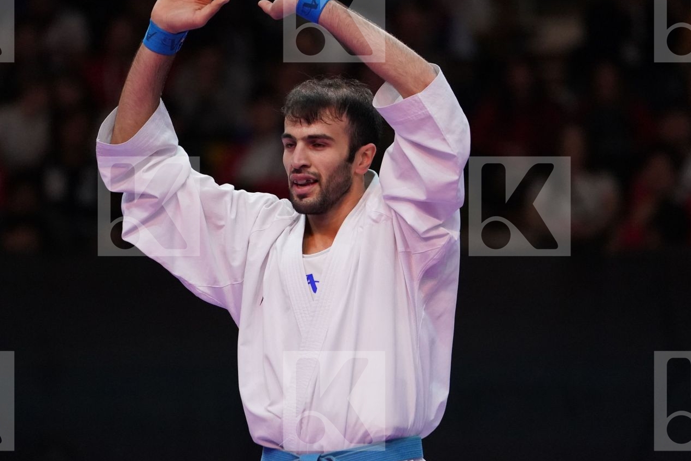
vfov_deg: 4.8
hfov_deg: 7.2
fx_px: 5470
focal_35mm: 285
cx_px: 334
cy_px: 206
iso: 6400
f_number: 2.8
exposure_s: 1/1000
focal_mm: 200
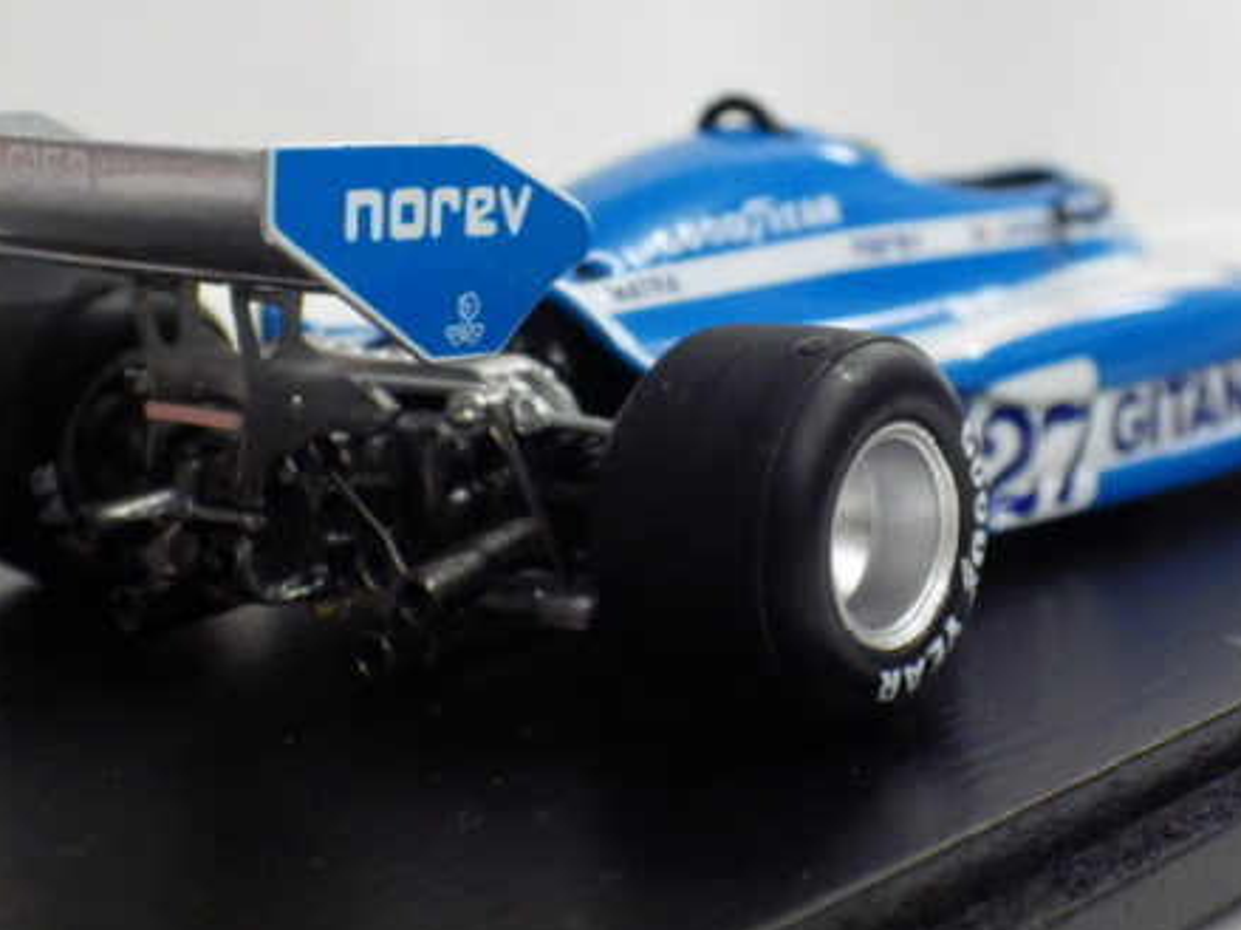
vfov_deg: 17.1
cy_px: 291
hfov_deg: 22.7
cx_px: 712
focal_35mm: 86
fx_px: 3082
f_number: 4
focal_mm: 10.7
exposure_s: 1/60
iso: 640
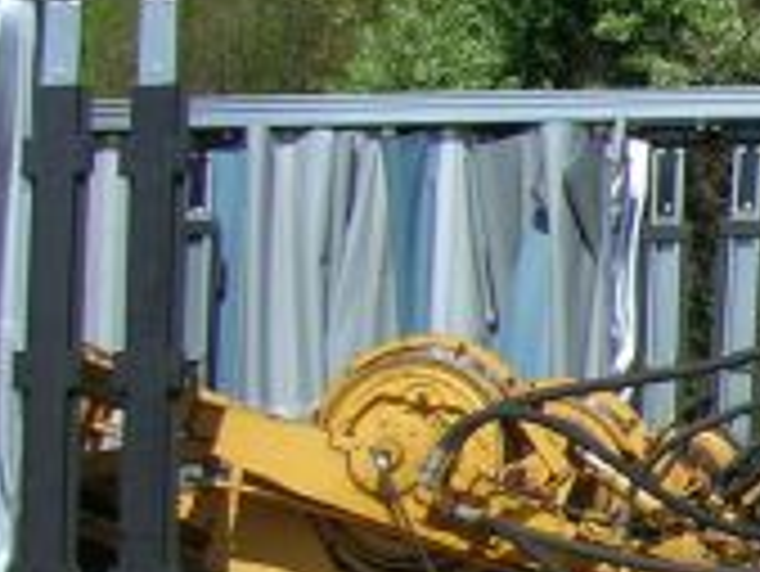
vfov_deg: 9.2
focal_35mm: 161
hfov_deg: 10.7
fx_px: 3537
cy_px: 504
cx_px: 1722
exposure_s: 1/420
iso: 50
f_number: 4.9
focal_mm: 5.7
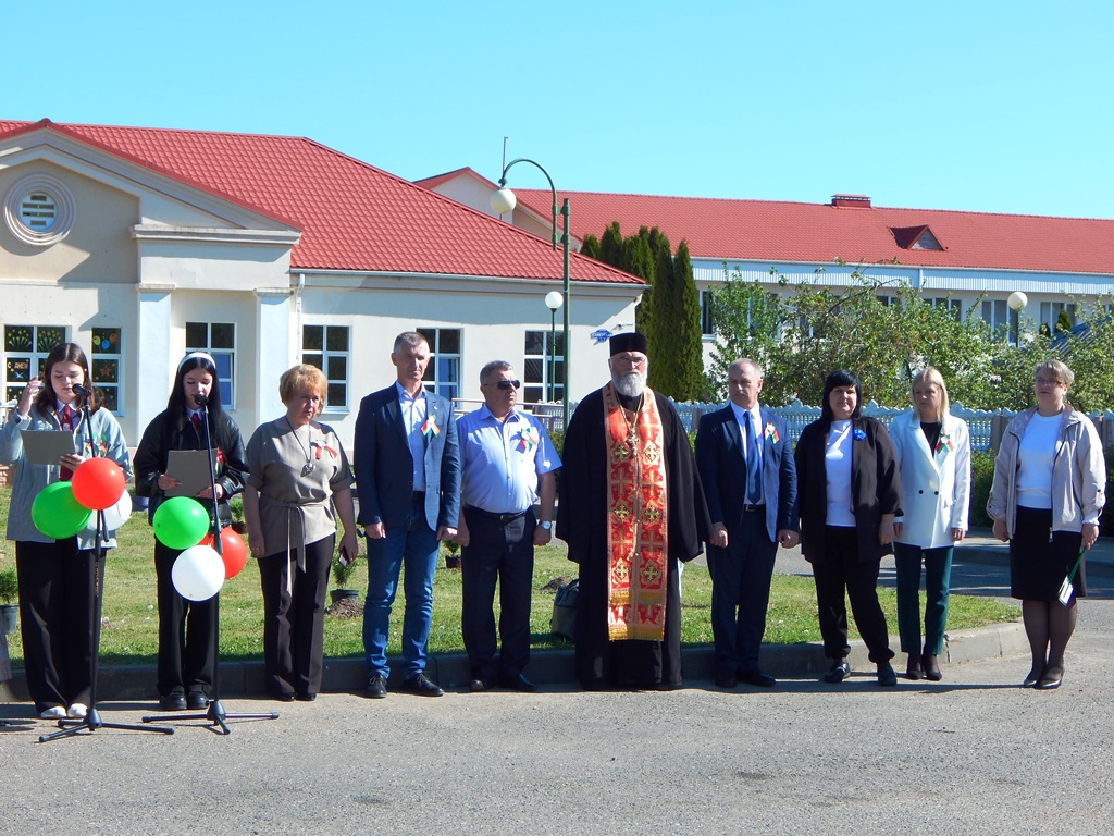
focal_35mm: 75
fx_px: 2414
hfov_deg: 26.0
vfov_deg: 19.6
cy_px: 418
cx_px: 557
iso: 125
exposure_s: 1/640
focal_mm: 13.5
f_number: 4.2
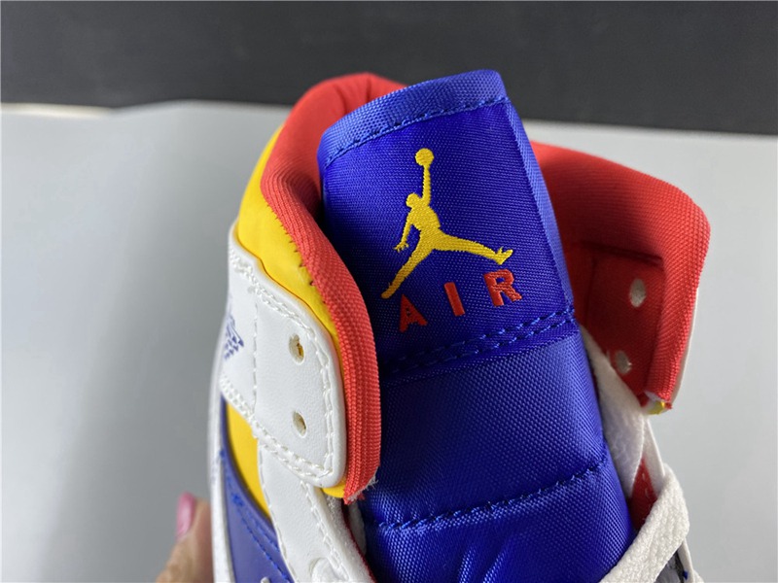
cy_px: 292
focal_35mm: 26
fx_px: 584
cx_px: 389
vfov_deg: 53.1
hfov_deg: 67.3
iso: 100
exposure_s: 1/100
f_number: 1.8
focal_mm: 4.25
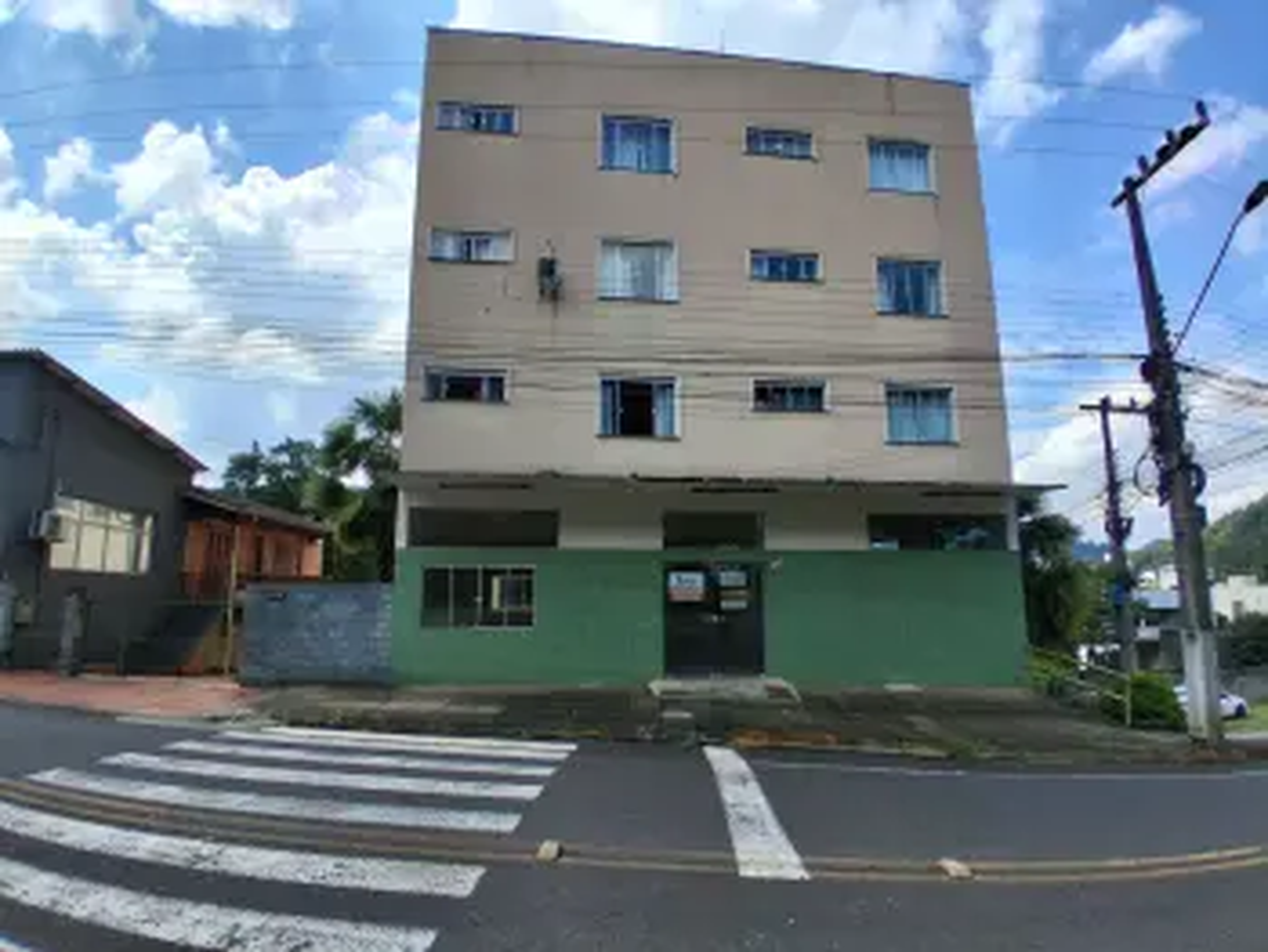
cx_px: 634
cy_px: 476
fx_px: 623
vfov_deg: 74.8
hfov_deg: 91.0
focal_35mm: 17
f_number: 2.2
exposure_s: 1/1996
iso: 50
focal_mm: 1.4
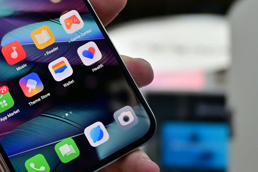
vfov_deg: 15.3
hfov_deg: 21.9
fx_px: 638
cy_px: 53
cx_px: -9
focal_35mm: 89
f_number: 4.5
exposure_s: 1/400
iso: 450
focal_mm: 26
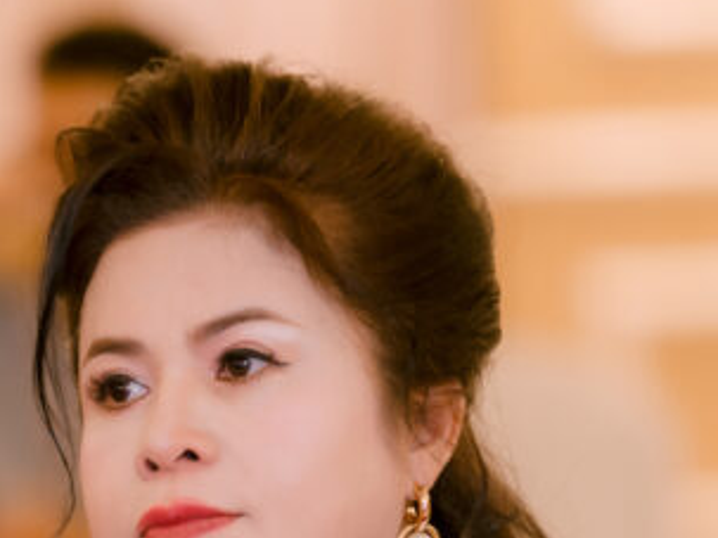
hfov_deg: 3.8
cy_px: 665
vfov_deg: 2.8
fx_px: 10906
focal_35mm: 526
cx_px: 149
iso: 800
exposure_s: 1/125
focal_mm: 162
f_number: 2.8
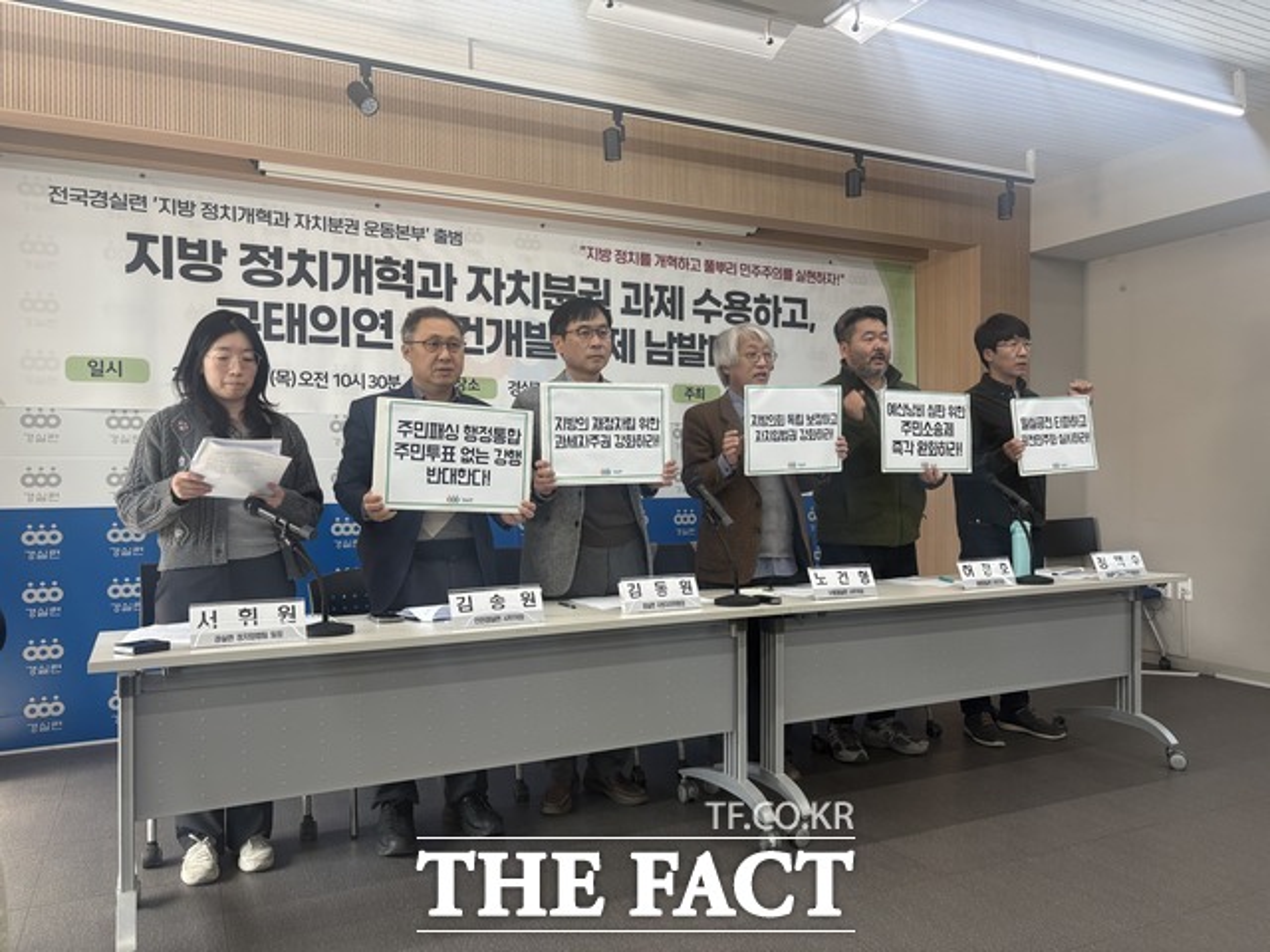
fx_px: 954
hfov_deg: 67.3
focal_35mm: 26
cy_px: 476
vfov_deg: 53.1
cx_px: 635
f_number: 1.6
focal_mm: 5.96
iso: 80
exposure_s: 1/120
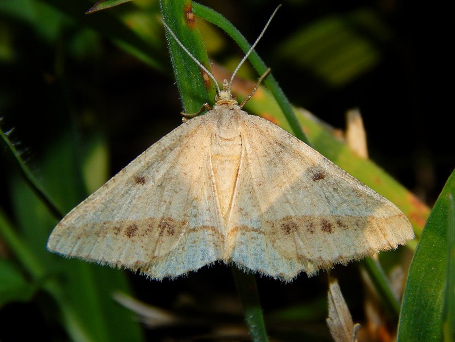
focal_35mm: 162
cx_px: 228
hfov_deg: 12.2
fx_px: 2129
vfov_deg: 9.2
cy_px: 171
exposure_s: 1/250
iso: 125
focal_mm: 28.7
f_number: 10.1
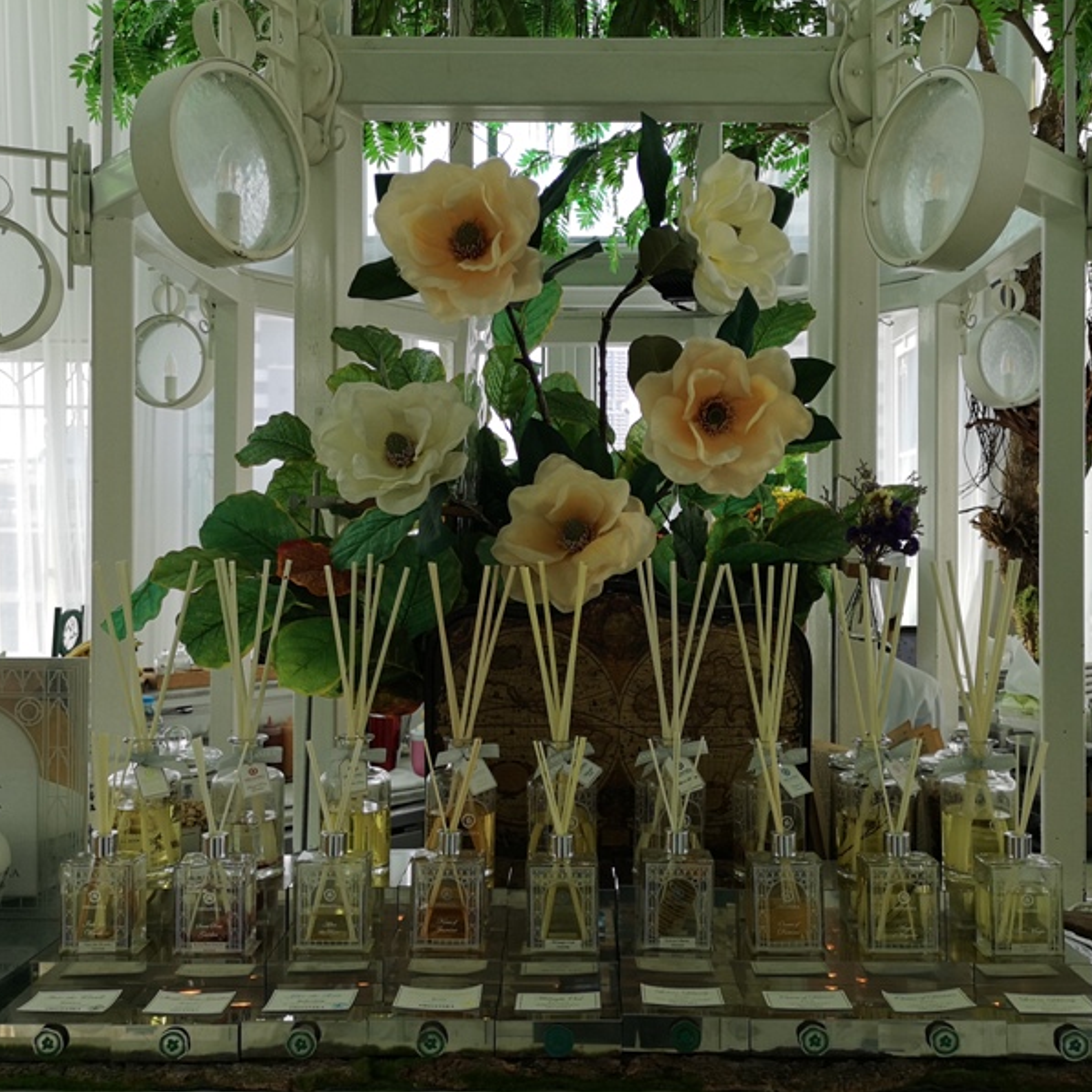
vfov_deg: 51.1
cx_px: 556
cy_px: 547
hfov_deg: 51.1
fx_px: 1142
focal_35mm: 32
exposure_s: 1/385
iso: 50
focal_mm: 3.95
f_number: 1.8
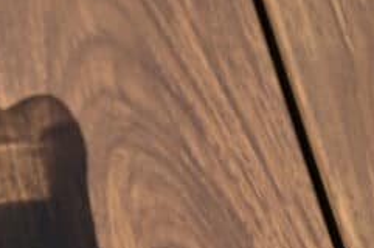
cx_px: -317
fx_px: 3621
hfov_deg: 5.8
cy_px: 489
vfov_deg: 3.9
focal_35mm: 349
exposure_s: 1/8000
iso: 1250
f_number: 5
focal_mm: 82
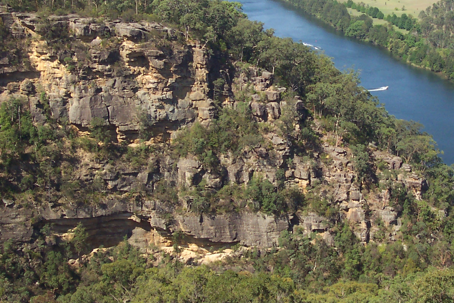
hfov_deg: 30.8
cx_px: 283
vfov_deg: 20.8
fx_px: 820
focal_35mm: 65
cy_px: 91
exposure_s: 1/500
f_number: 4.8
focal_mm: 8
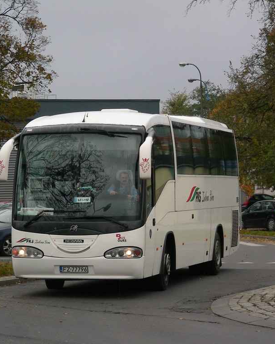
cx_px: 142
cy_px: 173
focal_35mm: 168
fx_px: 1710
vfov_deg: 11.5
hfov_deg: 9.2
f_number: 4
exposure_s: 1/226
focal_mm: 21.3
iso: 50
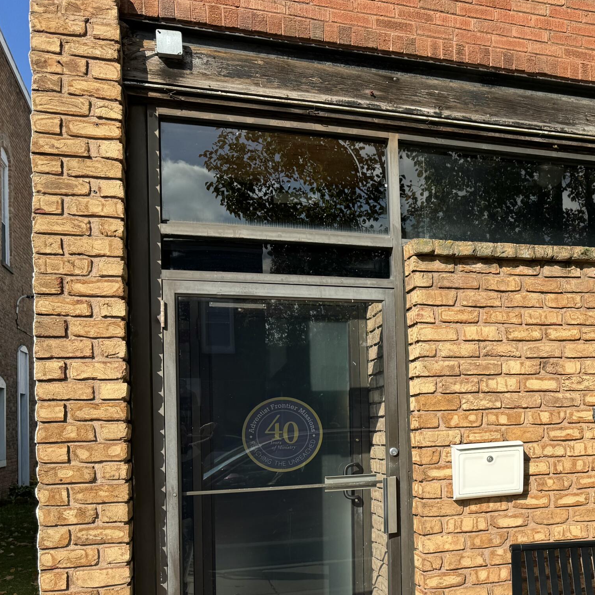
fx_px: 817
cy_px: 386
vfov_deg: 39.6
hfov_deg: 37.0
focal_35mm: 42
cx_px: 555
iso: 80
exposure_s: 1/3247
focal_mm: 6.76
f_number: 1.78
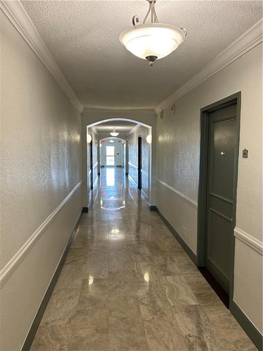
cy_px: 176
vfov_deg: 67.3
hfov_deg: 53.1
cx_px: 132
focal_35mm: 26
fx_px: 263
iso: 125
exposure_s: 1/60
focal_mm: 5.7
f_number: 1.5
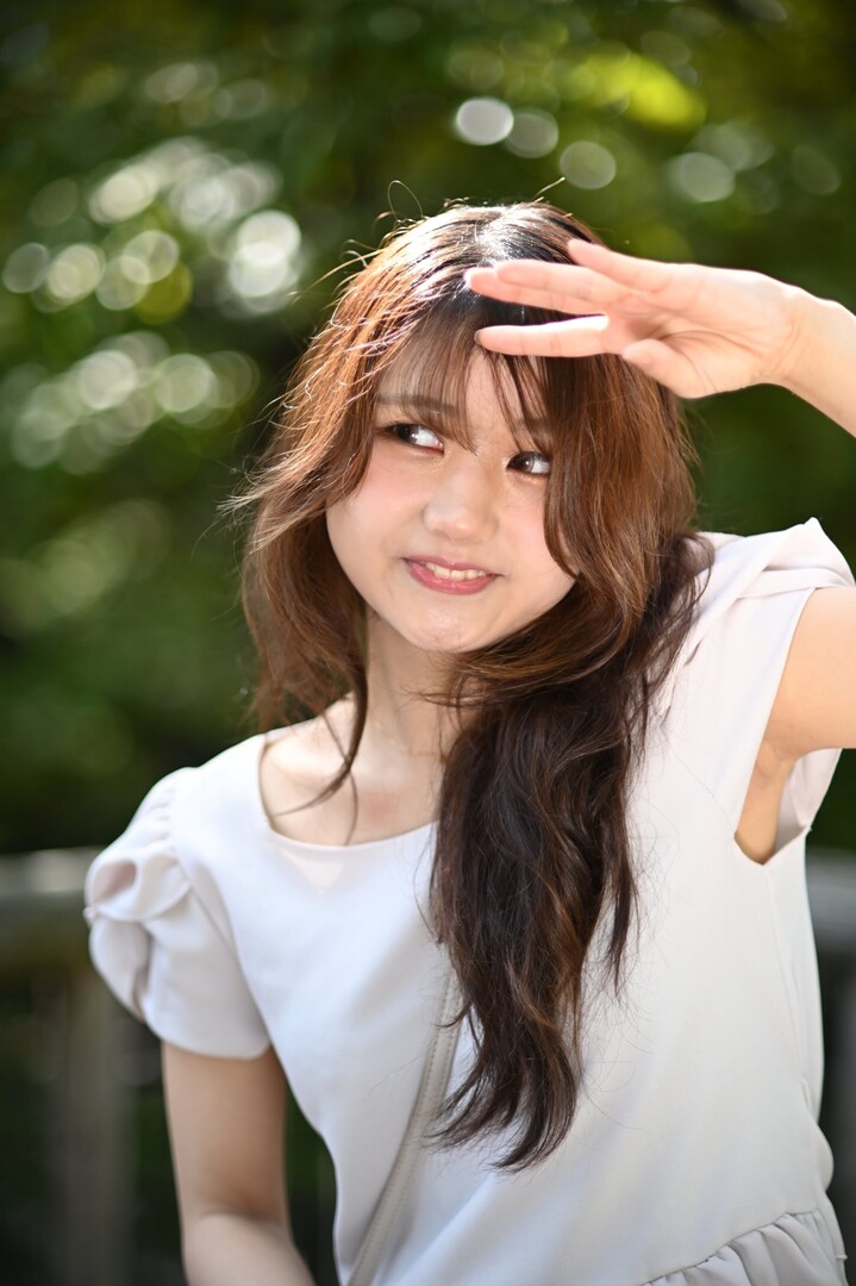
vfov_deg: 23.9
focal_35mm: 85
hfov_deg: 16.1
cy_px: 643
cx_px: 428
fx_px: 3034
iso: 800
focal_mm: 85
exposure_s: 1/3200
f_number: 1.8
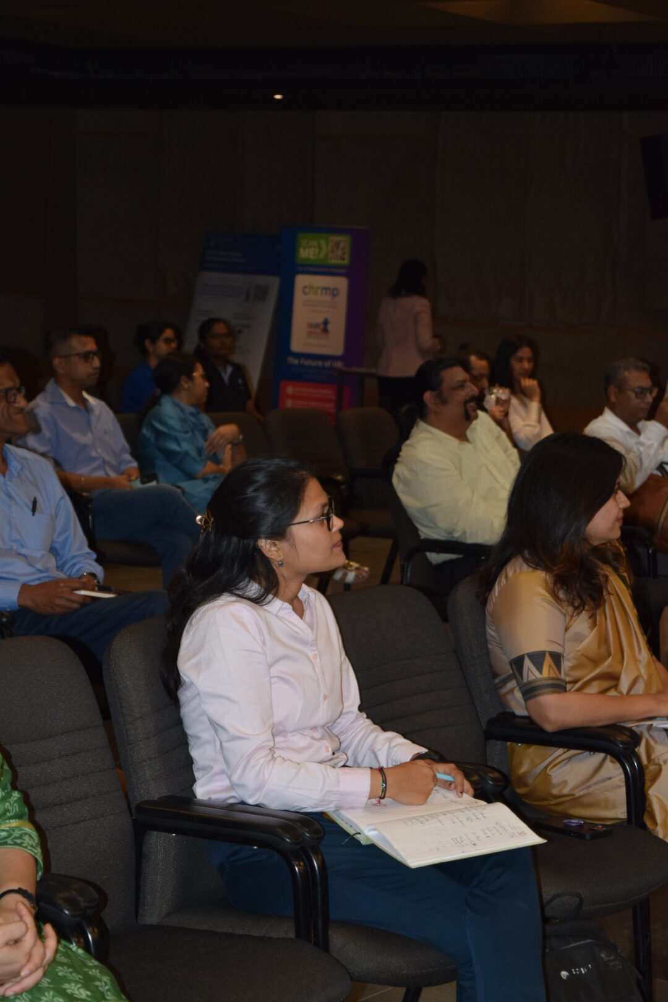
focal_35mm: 82
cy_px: 501
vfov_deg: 24.6
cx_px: 334
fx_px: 2296
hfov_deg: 16.6
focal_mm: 55
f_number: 5.6
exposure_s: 1/60
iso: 800
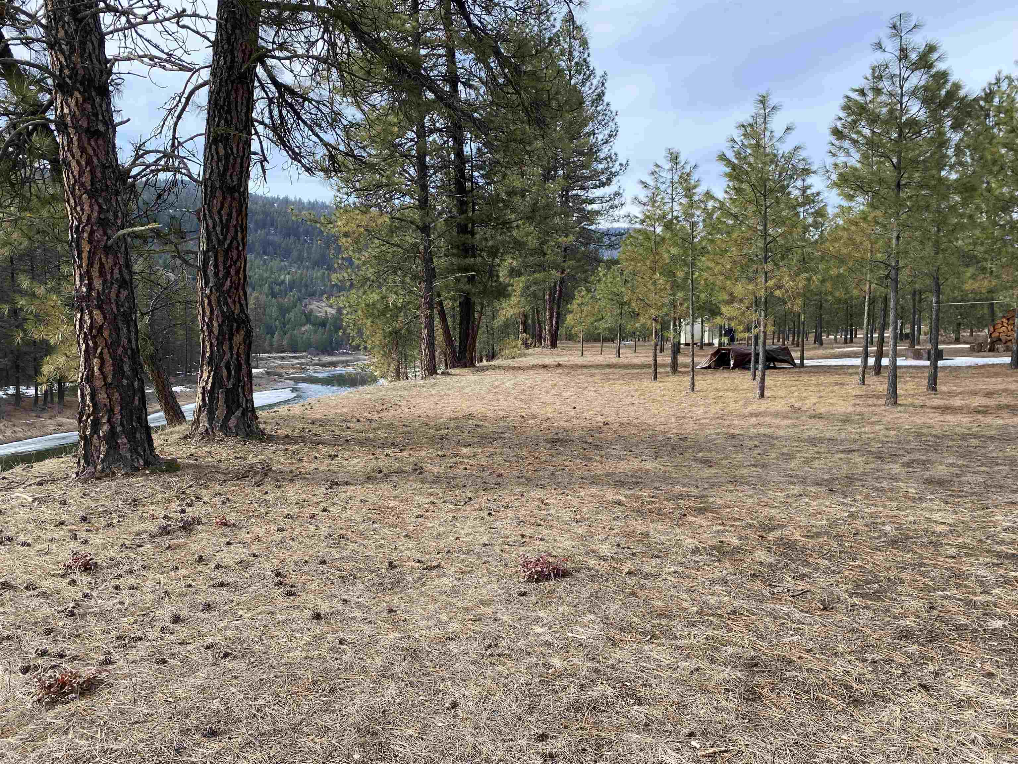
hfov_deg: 67.3
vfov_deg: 53.1
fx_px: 765
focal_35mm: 26
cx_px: 509
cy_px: 382
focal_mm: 4.25
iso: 32
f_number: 1.8
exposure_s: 1/858
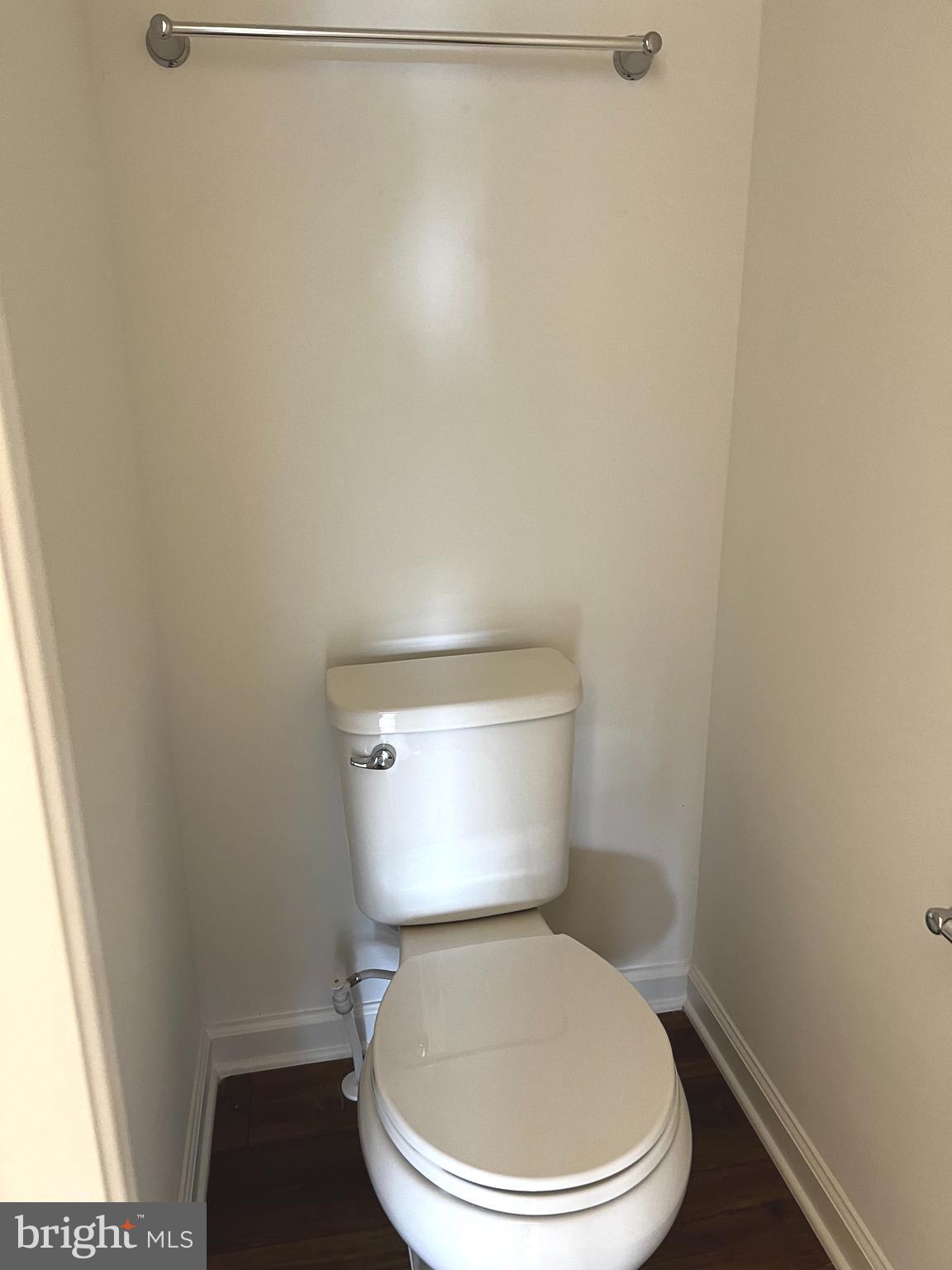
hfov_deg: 53.1
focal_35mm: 26
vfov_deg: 67.3
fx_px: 953
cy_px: 635
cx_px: 476
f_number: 1.5
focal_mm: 5.7
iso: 200
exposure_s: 1/60
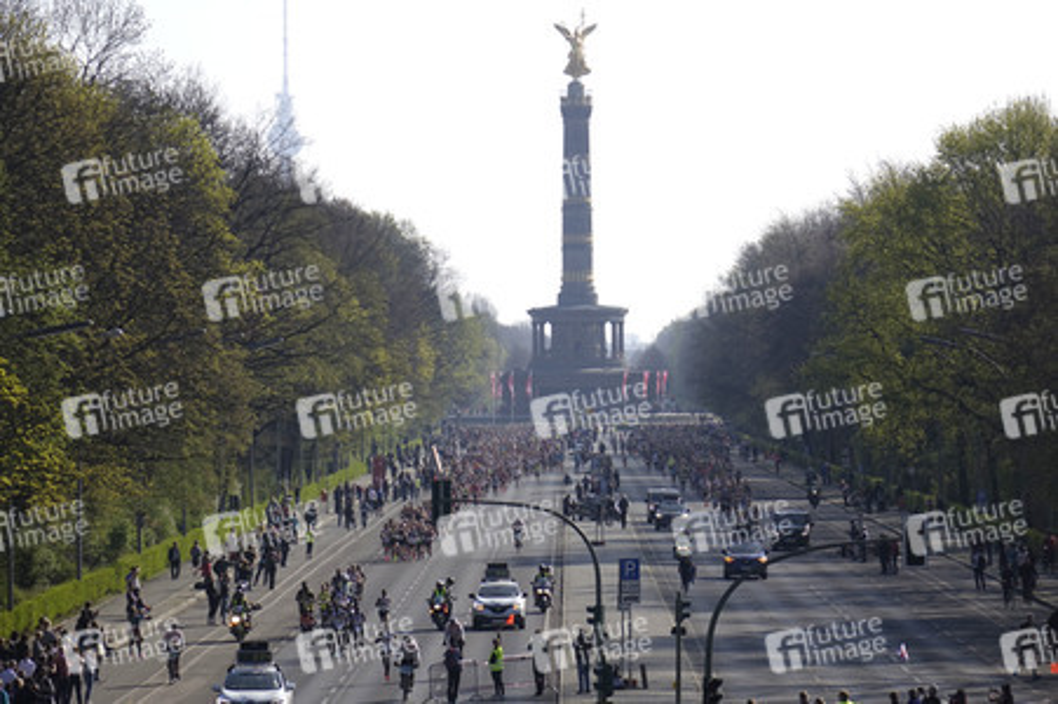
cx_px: 529
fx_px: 5873
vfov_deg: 6.9
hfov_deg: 10.3
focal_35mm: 200
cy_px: 352
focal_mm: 73.3
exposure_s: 1/800
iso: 100
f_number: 5
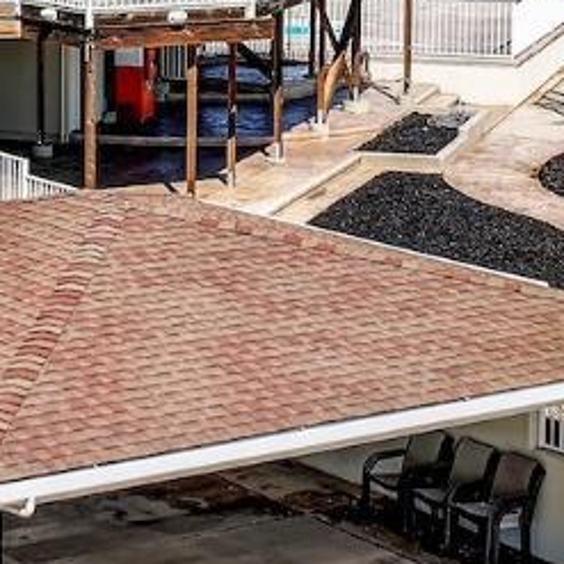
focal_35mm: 129
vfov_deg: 13.4
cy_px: 43
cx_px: 50
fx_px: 2378
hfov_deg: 13.4
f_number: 2.8
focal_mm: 12.3
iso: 100
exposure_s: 1/2000
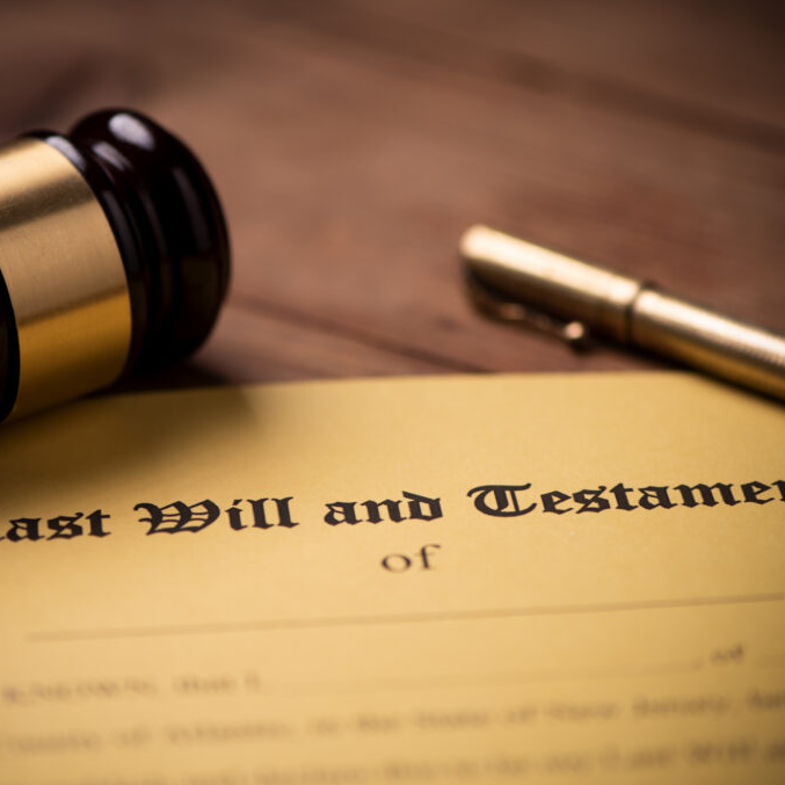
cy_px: 394
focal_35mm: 135
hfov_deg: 12.9
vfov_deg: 12.9
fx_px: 3464
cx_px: 300
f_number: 4
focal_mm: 105
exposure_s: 1/500
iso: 64
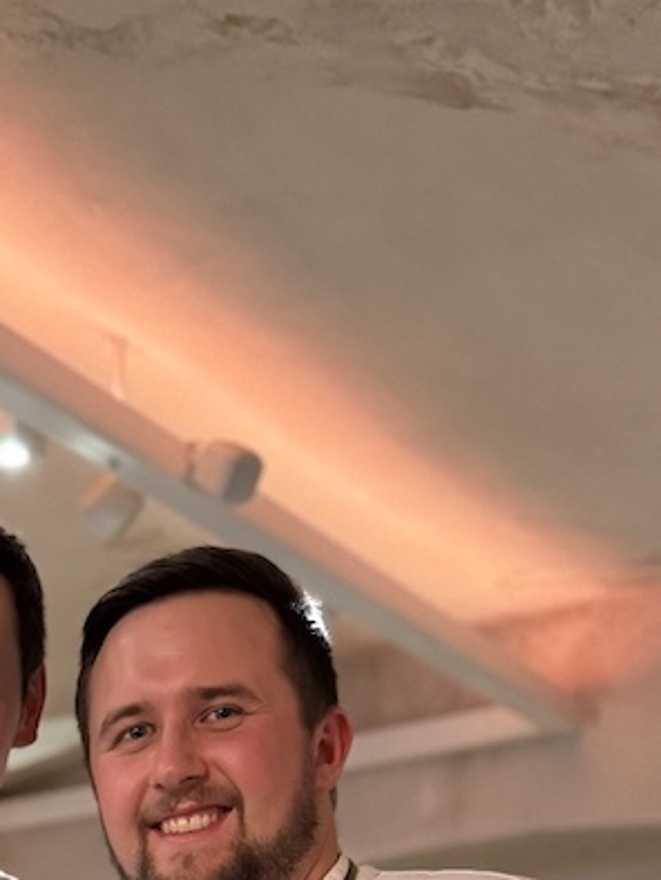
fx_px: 1755
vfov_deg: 23.9
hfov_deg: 20.8
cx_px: 56
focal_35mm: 69
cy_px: 1208
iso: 1000
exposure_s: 1/34
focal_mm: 6.76
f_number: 1.78
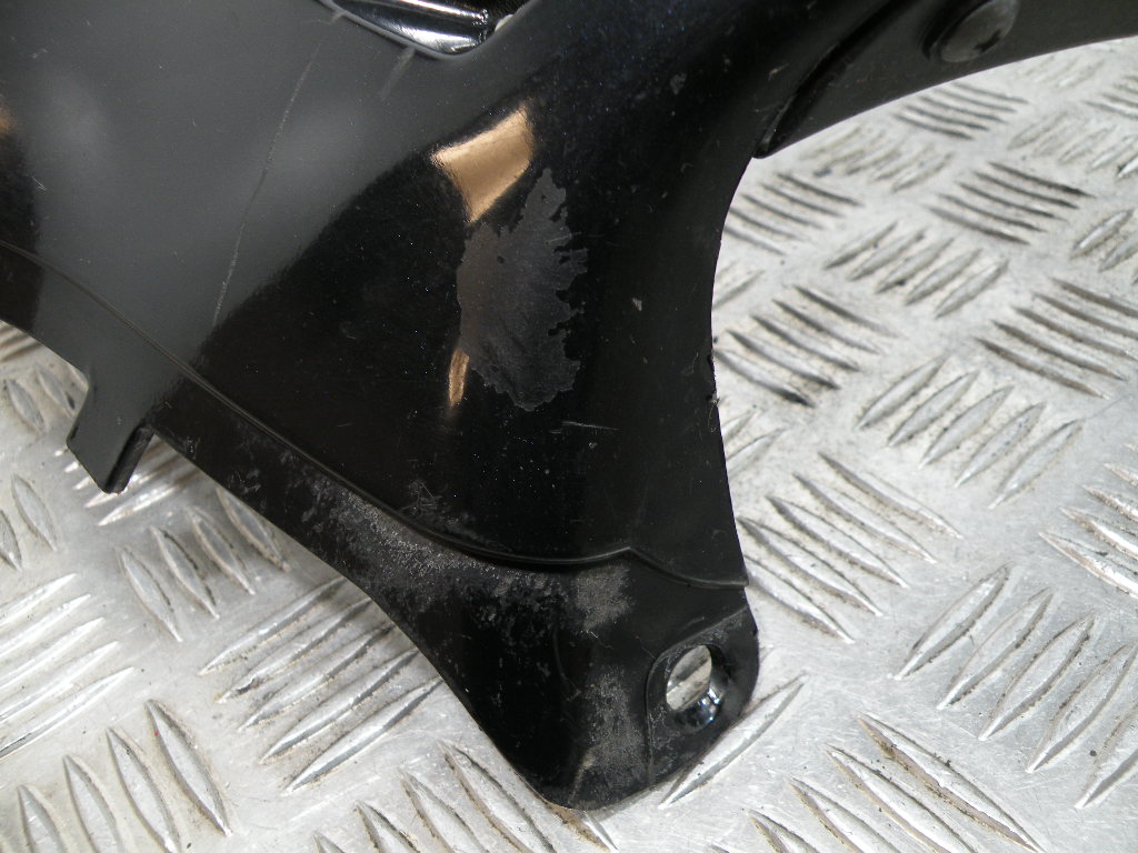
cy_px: 426
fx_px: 888
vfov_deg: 51.4
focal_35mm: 27
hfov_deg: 65.3
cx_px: 569
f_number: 2.8
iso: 117
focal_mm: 4.7
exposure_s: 1/59.8
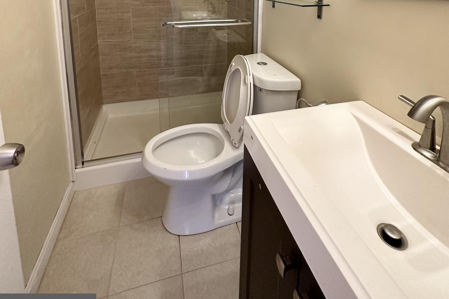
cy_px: 18
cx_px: 227
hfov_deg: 84.0
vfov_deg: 52.6
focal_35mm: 20
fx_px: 249
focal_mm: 2.22
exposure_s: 1/120
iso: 250
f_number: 2.2
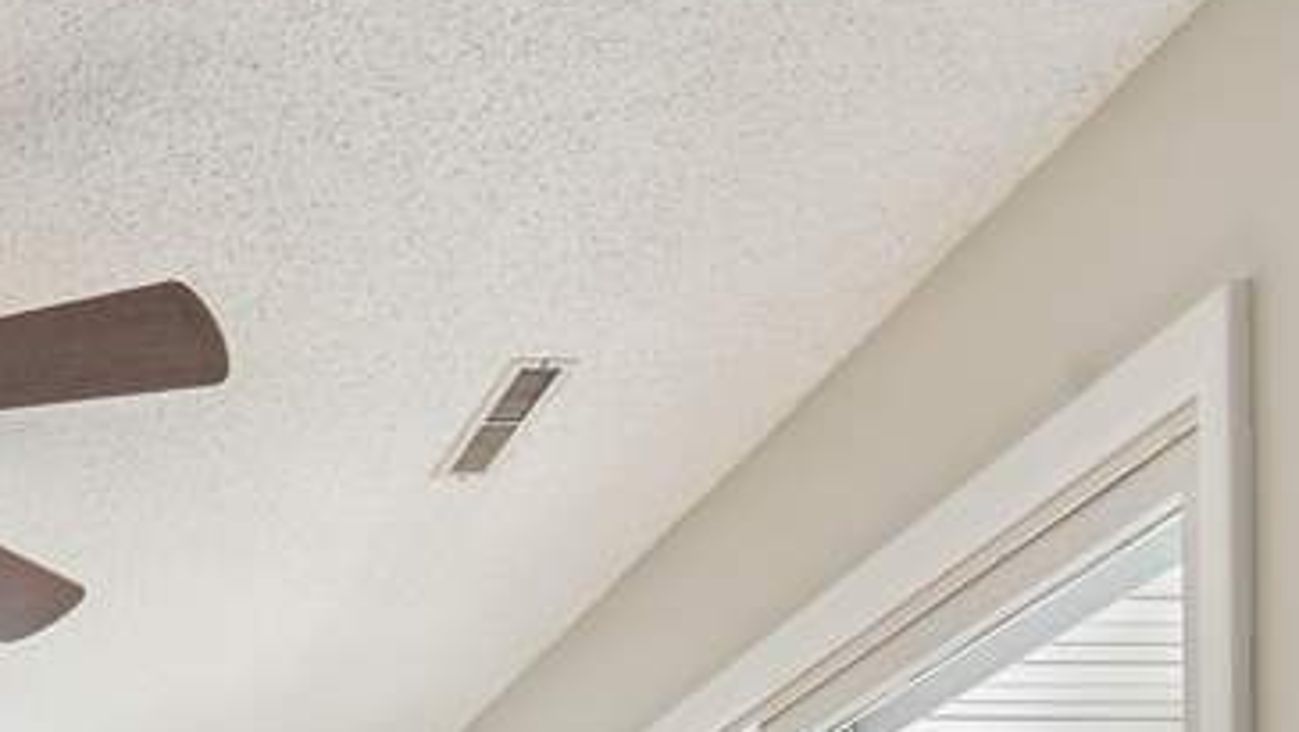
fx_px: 2033
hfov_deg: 30.8
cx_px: -203
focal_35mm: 59
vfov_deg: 16.6
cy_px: 1359
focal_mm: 16
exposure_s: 1/50
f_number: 10
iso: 400
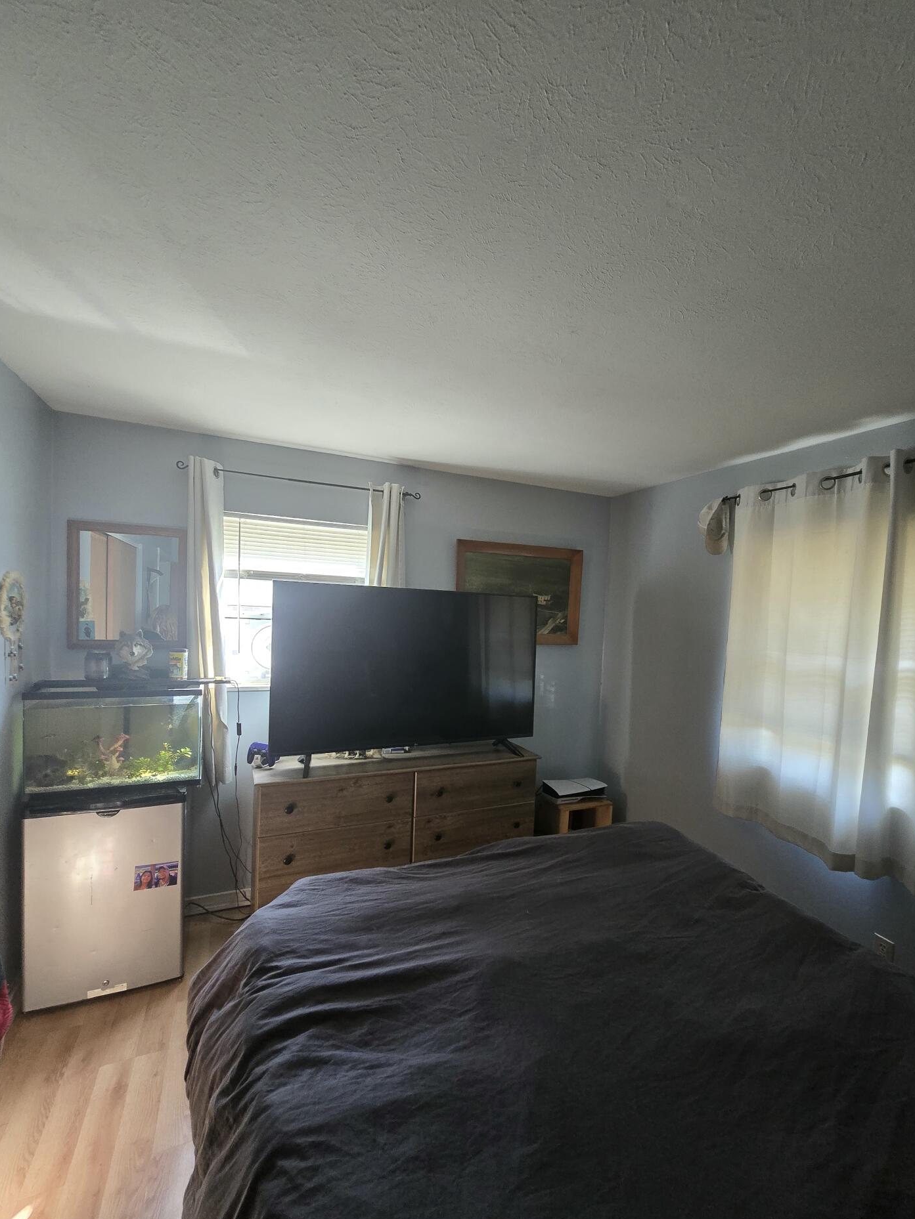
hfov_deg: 85.5
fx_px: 493
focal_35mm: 14
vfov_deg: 101.9
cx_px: 491
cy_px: 645
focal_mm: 2.2
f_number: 2.2
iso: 400
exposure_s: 1/60
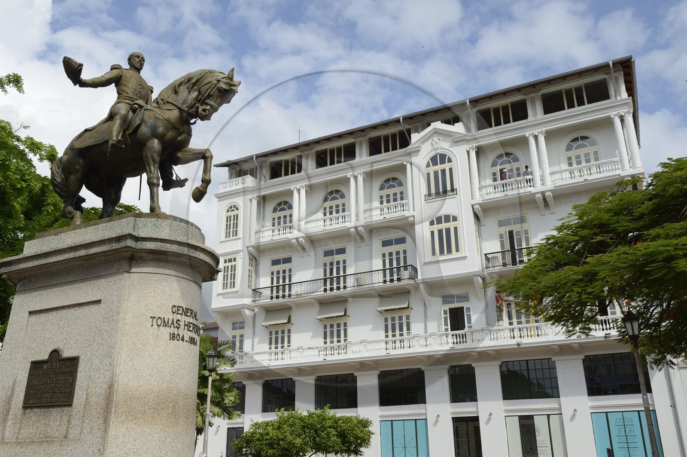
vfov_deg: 41.0
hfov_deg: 58.8
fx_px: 610
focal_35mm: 32
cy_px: 228
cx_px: 344
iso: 200
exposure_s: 1/250
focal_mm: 32
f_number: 14
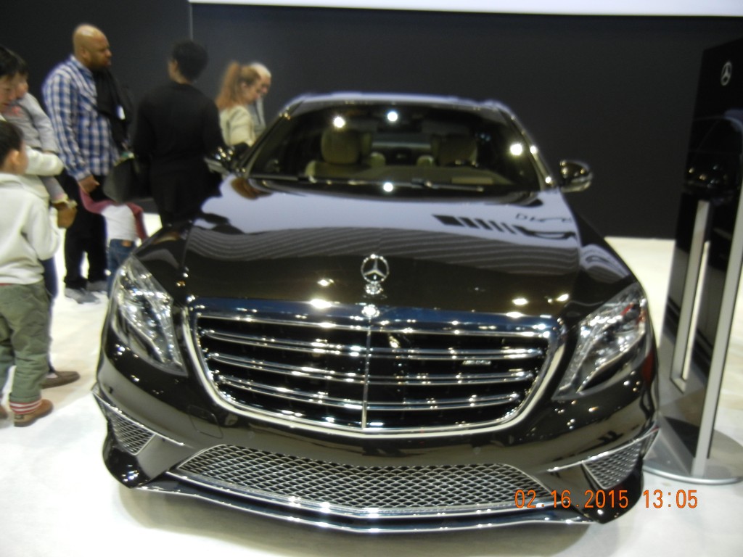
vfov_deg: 46.8
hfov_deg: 60.0
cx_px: 372
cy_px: 278
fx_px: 644
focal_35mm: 30
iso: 312
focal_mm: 5.4
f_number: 3.5
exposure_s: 1/60
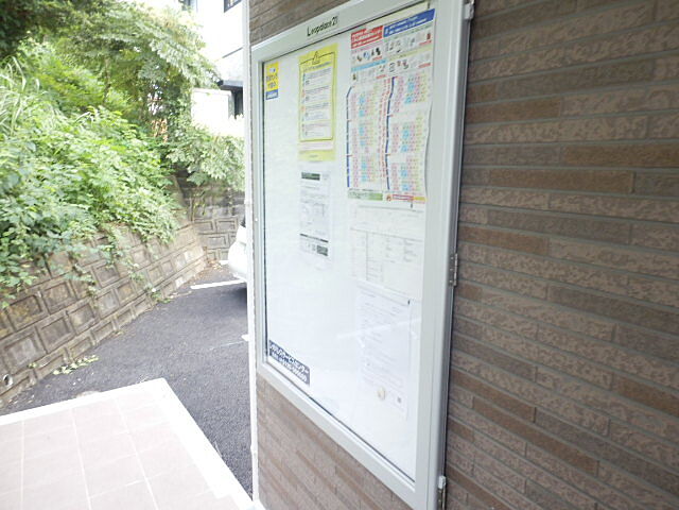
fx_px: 471
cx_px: 340
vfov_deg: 56.8
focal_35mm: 24
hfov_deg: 71.6
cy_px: 255
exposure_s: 1/30
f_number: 3
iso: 200
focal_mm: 4.2
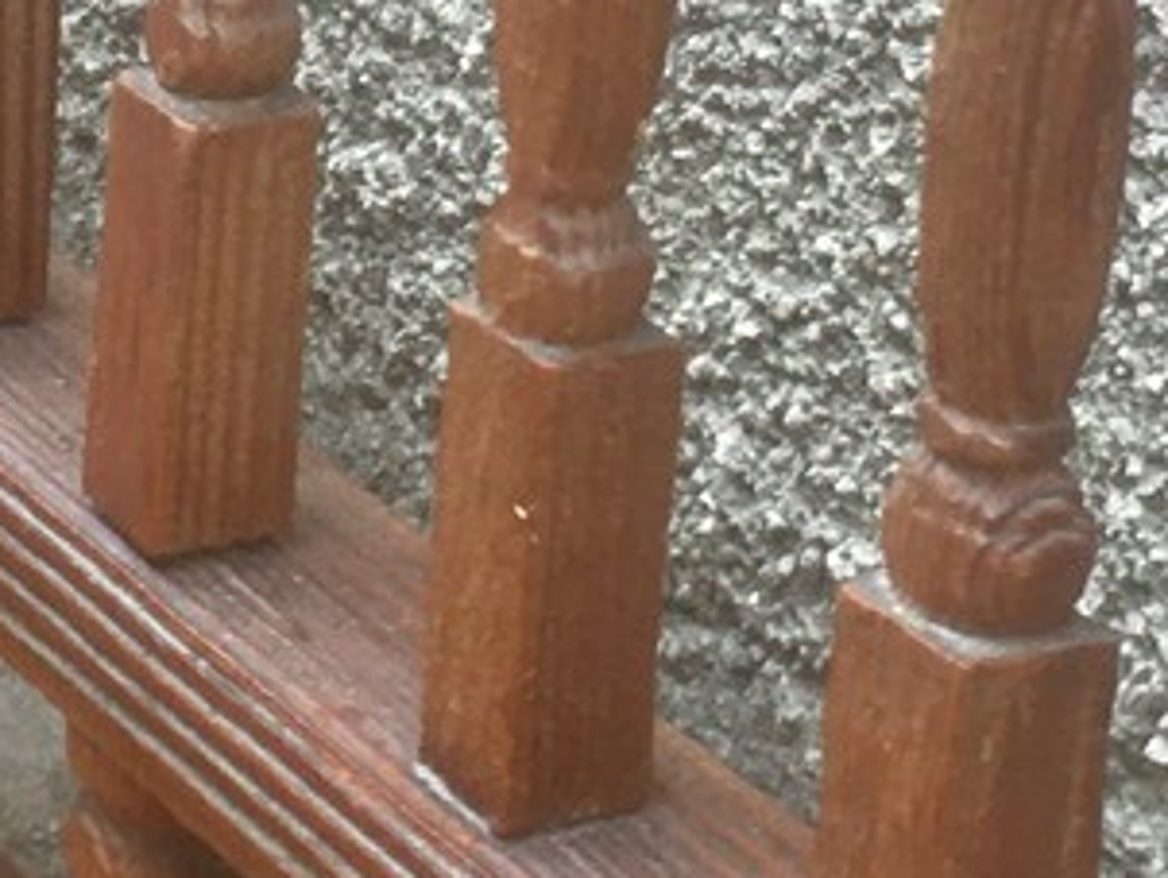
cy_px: -400
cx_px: 317
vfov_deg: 10.0
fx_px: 4863
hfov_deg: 13.7
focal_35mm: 144
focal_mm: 4.15
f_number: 2.2
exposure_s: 1/100
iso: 40
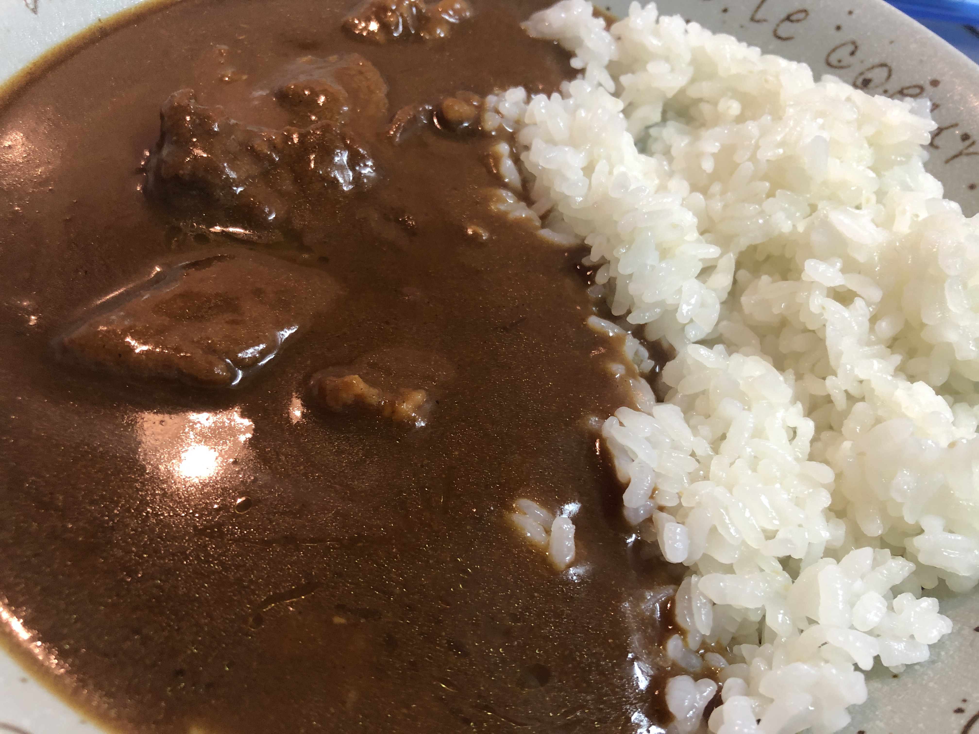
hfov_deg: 63.4
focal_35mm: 28
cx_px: 490
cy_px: 367
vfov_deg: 49.7
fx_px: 792
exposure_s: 1/17
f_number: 1.8
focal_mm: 3.99
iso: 64
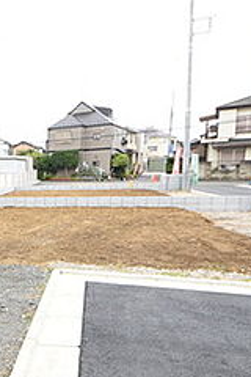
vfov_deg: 59.9
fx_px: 324
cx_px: -20
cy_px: 223
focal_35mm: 31
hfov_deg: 36.3
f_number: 5.6
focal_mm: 8
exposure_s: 1/100
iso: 100
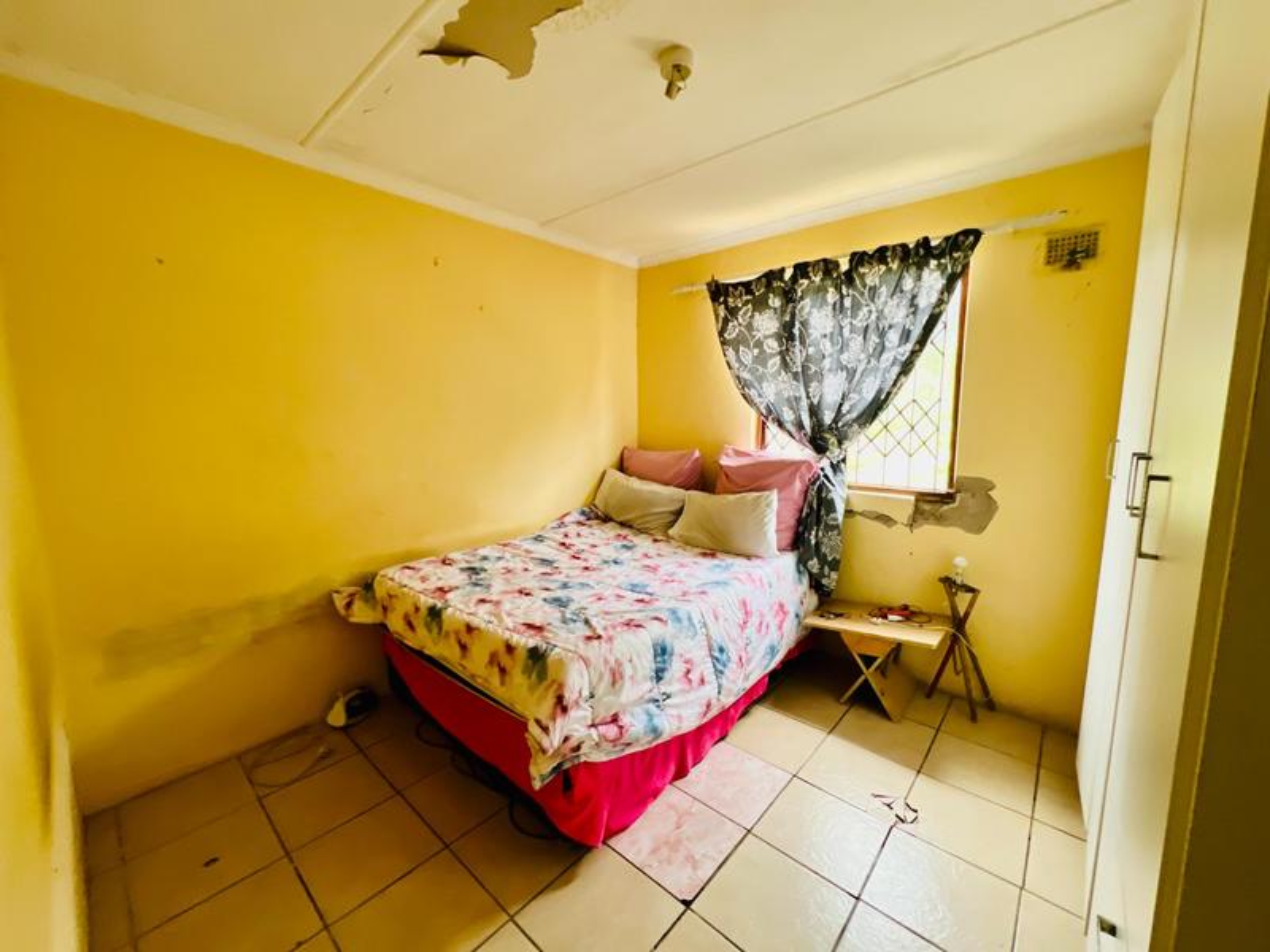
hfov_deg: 106.2
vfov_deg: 89.9
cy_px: 476
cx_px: 635
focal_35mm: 13
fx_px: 477
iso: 200
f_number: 1.8
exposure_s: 1/100
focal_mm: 1.57
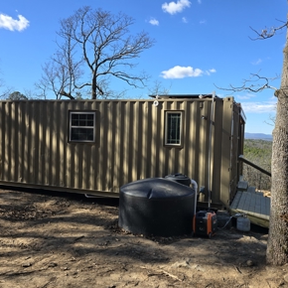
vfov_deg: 57.3
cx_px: 174
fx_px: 264
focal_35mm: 28
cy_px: 145
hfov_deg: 56.8
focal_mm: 6.3
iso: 12
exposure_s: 1/468
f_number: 1.7
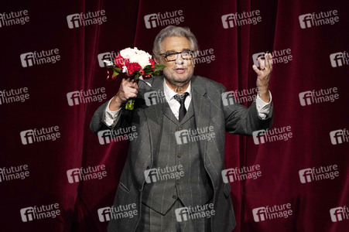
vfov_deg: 3.2
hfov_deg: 4.8
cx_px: 174
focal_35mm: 430
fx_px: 4165
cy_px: 116
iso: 3200
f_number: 6.3
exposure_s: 1/200
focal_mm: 430
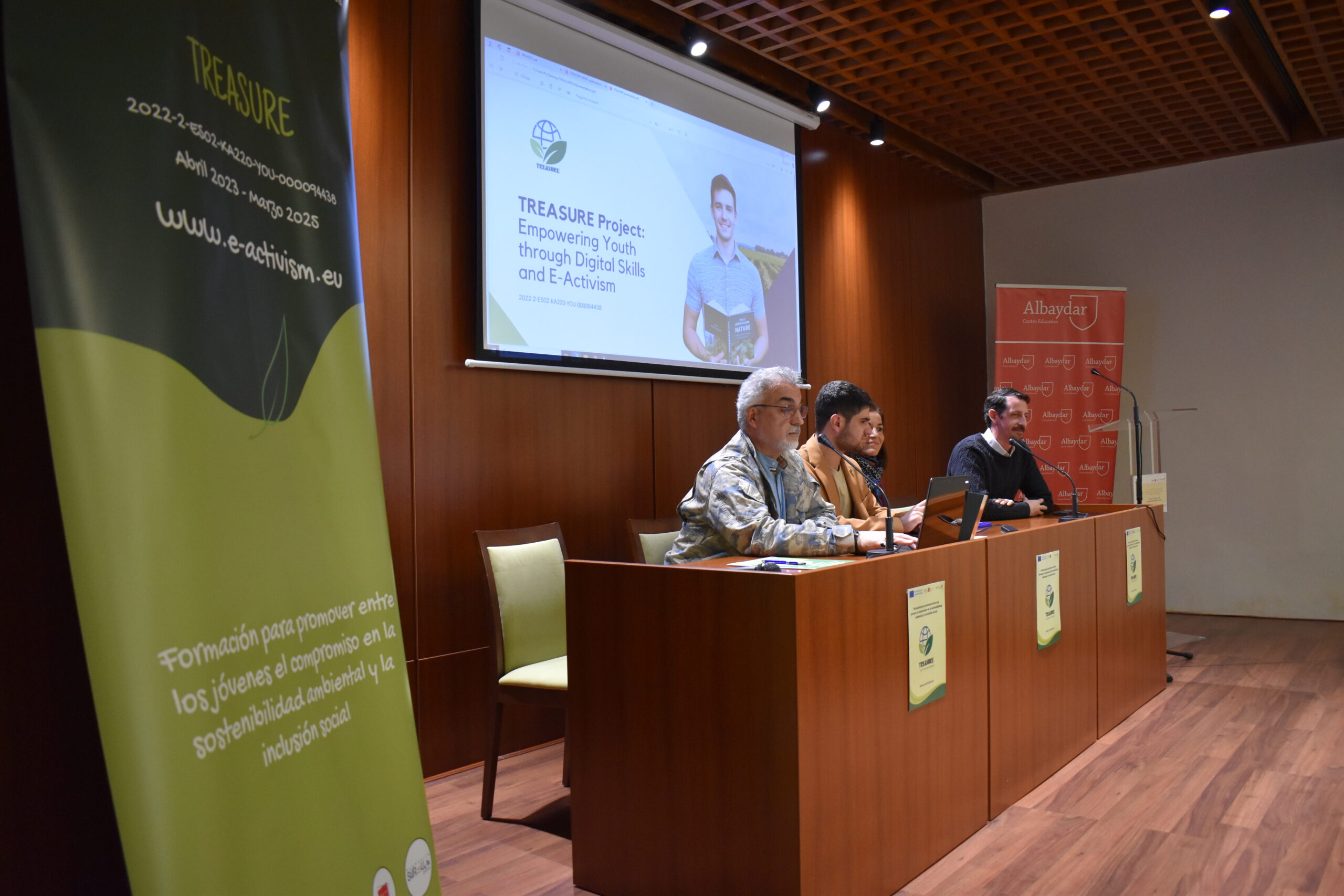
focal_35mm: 27
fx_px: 1008
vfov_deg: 47.9
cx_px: 672
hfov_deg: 67.4
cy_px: 448
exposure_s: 1/60
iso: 1600
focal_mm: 18
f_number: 3.5
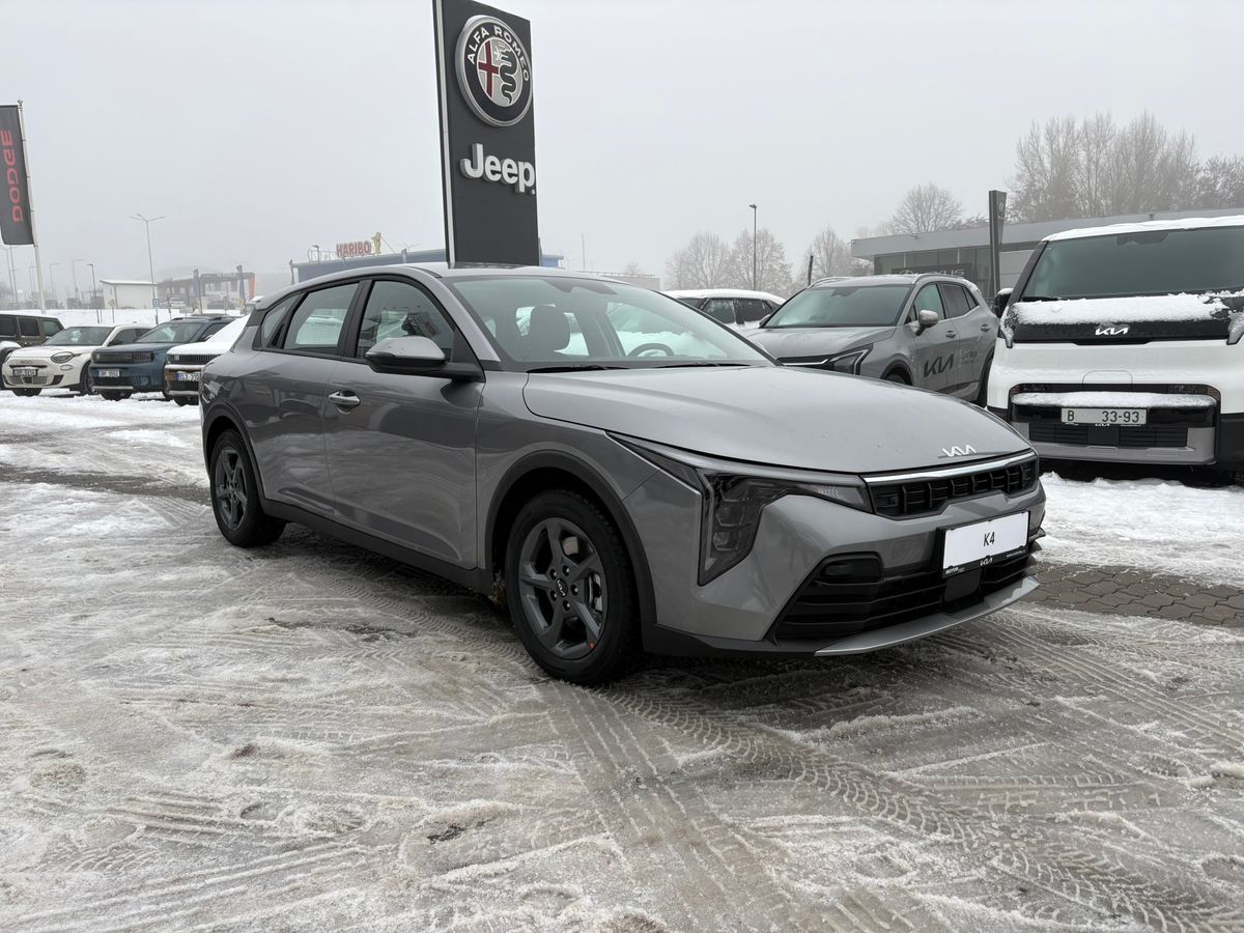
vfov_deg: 53.1
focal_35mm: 26
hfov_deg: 67.3
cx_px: 622
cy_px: 466
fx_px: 934
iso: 50
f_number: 1.6
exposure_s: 1/576
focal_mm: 5.96
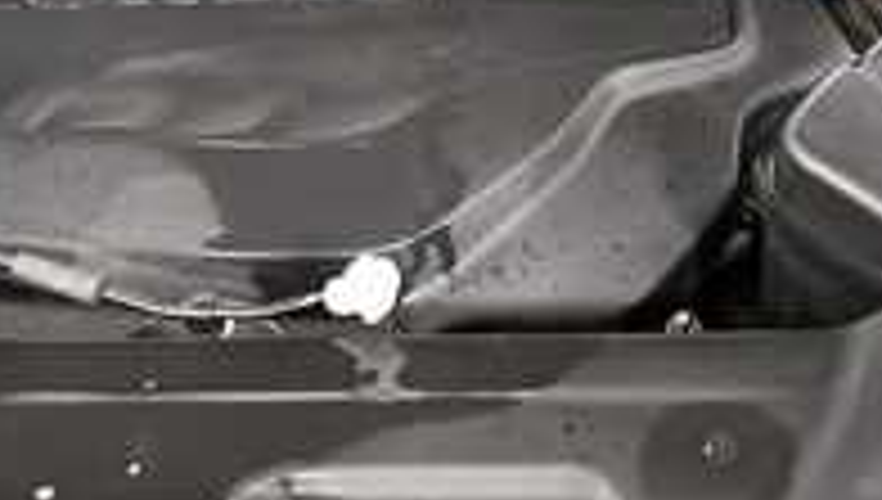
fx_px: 1499
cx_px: 486
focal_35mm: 64
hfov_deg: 32.8
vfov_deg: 18.5
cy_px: 34
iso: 4500
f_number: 5.6
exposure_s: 1/60
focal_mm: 20
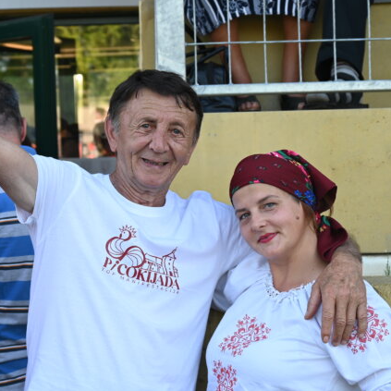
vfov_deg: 16.2
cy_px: 252
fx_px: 1367
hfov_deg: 16.3
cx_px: 160
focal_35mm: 107
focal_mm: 52
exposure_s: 1/60
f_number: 5.6
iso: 110
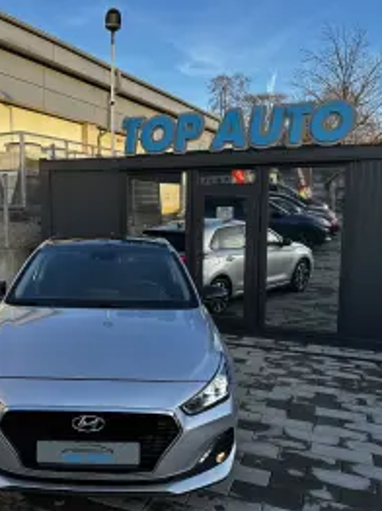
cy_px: 261
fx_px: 486
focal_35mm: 33
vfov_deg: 55.4
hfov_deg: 42.0
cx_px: 111
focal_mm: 6.86
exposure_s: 1/663
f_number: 1.78
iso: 80
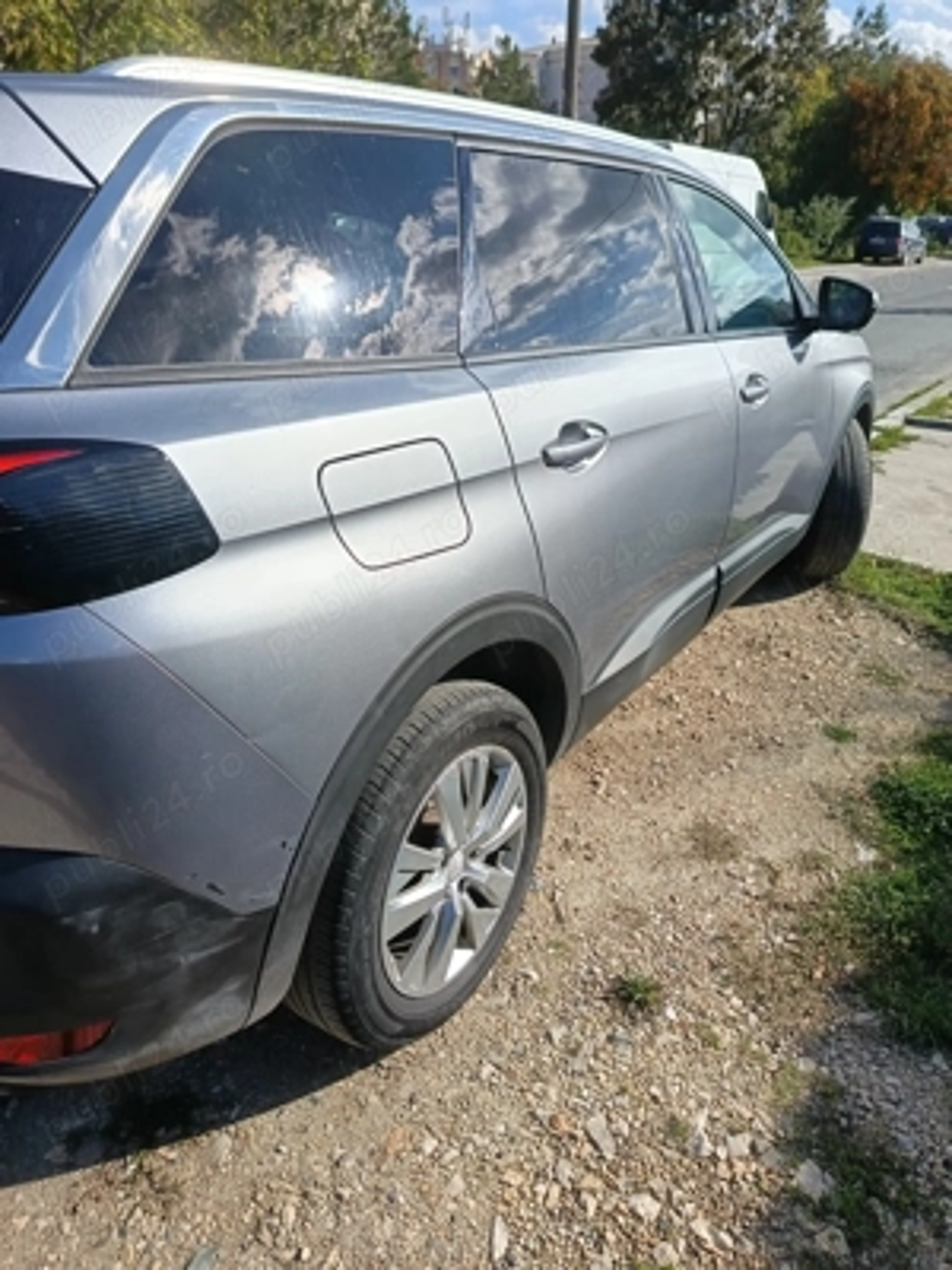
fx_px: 880
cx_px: 476
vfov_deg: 71.6
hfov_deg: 56.8
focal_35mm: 24
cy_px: 635
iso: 100
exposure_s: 1/483
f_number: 1.75
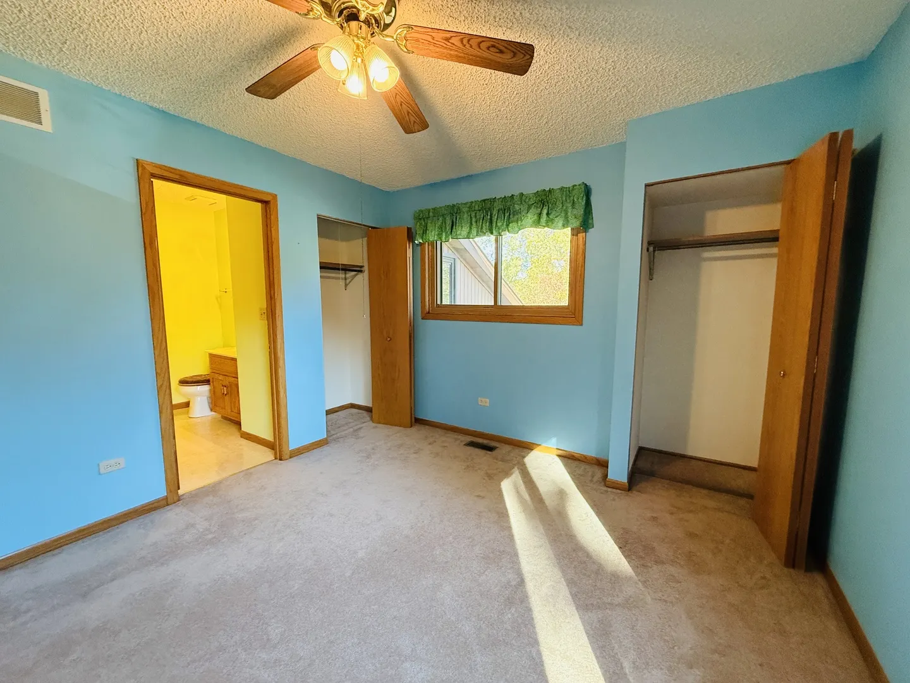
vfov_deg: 85.7
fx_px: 368
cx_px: 455
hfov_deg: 102.1
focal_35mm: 14
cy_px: 342
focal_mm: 2.22
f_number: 2.2
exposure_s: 1/120
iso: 640
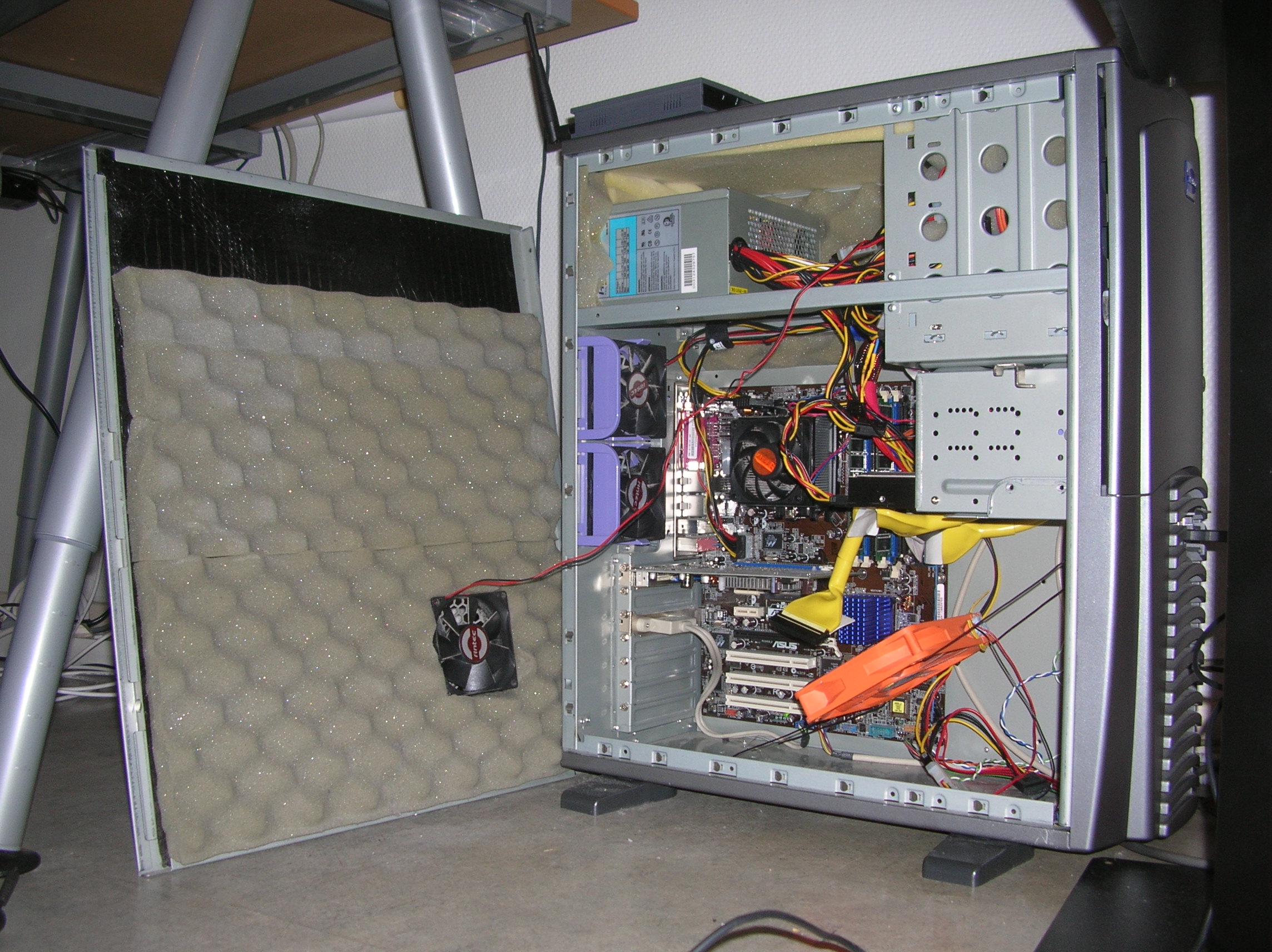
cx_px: 636
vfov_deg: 40.6
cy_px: 476
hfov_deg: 52.7
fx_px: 1285
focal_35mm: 35
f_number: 2.8
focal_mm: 5.8
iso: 50
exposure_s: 1/60.1
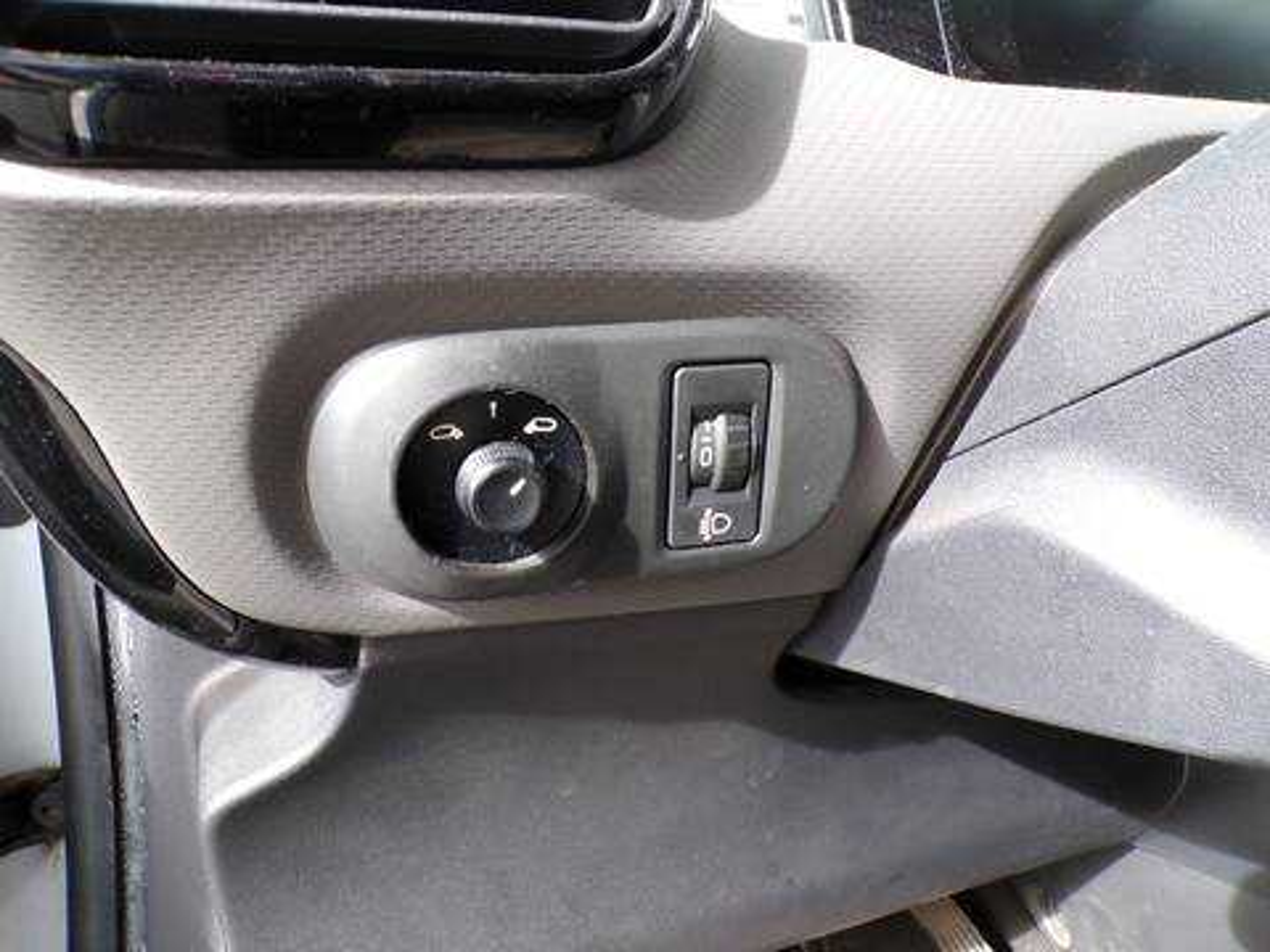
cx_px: 635
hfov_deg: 71.6
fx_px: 881
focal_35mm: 24
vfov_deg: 56.8
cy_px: 476
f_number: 4.4
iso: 100
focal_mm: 4.3
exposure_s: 1/45
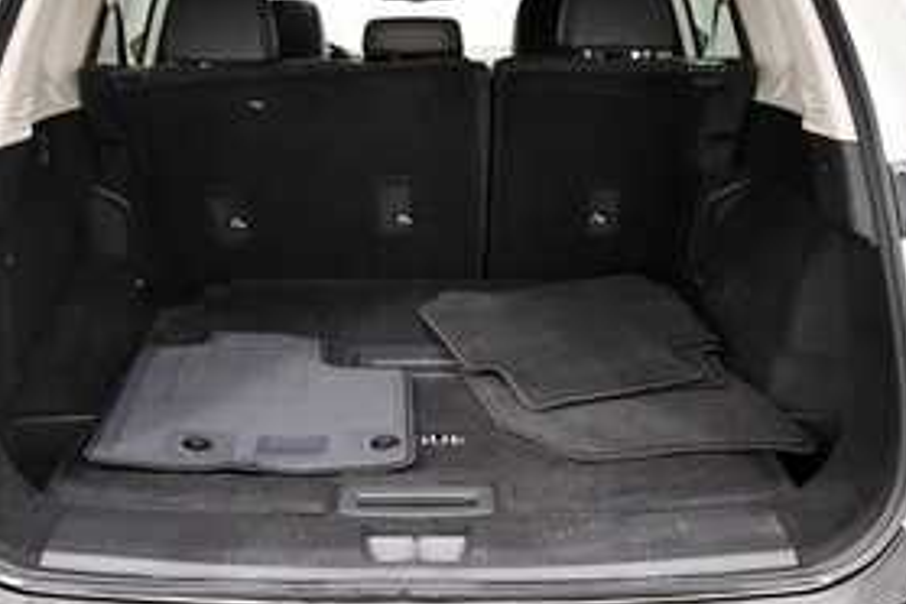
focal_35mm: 43
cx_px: 412
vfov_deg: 31.1
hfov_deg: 45.4
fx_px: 1082
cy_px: 245
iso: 3200
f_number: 5.6
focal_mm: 20
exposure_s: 1/80
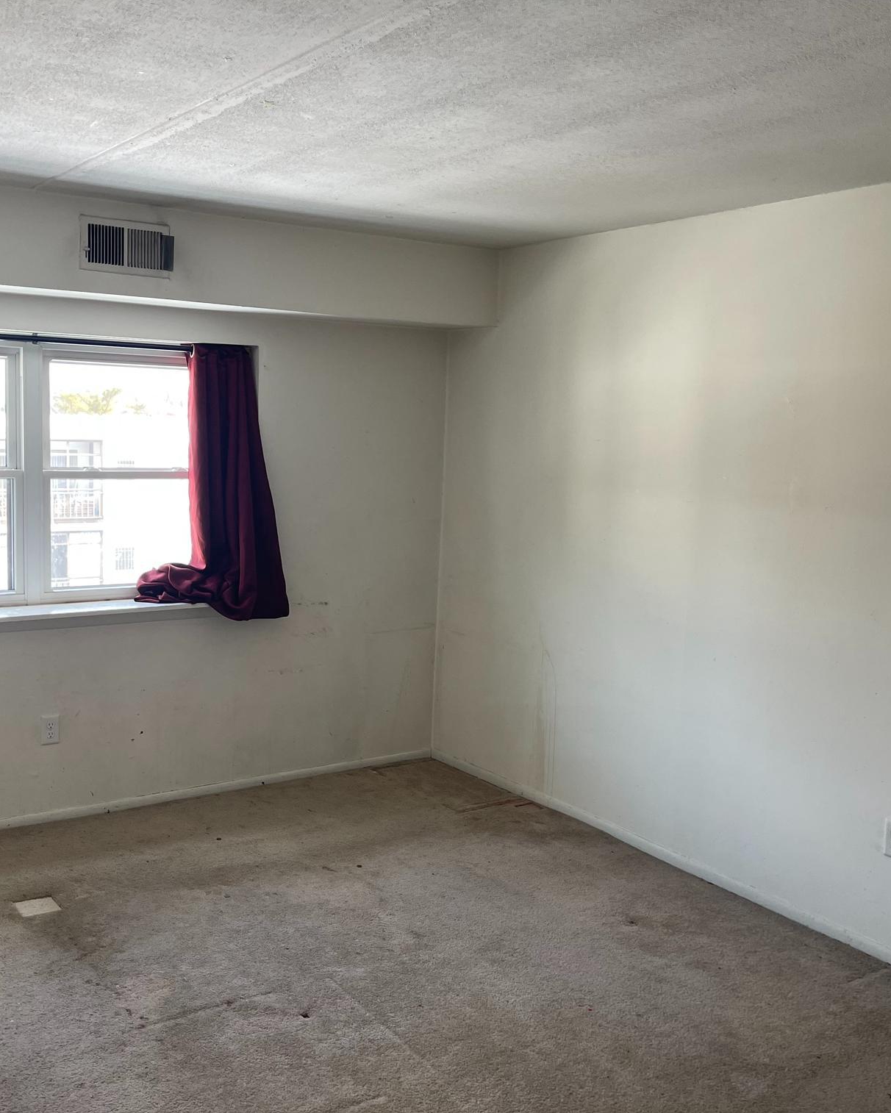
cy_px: 562
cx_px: 340
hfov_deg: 44.2
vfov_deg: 54.2
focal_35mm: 33
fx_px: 1087
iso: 125
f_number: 1.6
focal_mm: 5.1
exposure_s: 1/121
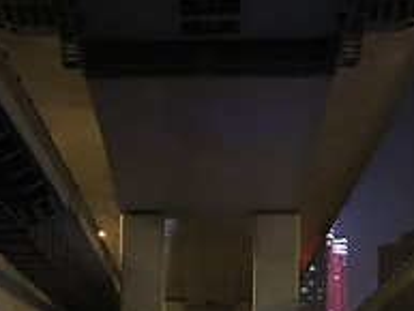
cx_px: 154
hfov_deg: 20.4
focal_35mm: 96
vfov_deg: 14.5
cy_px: 442
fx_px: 1149
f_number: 2.2
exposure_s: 1/17
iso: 400
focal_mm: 4.15
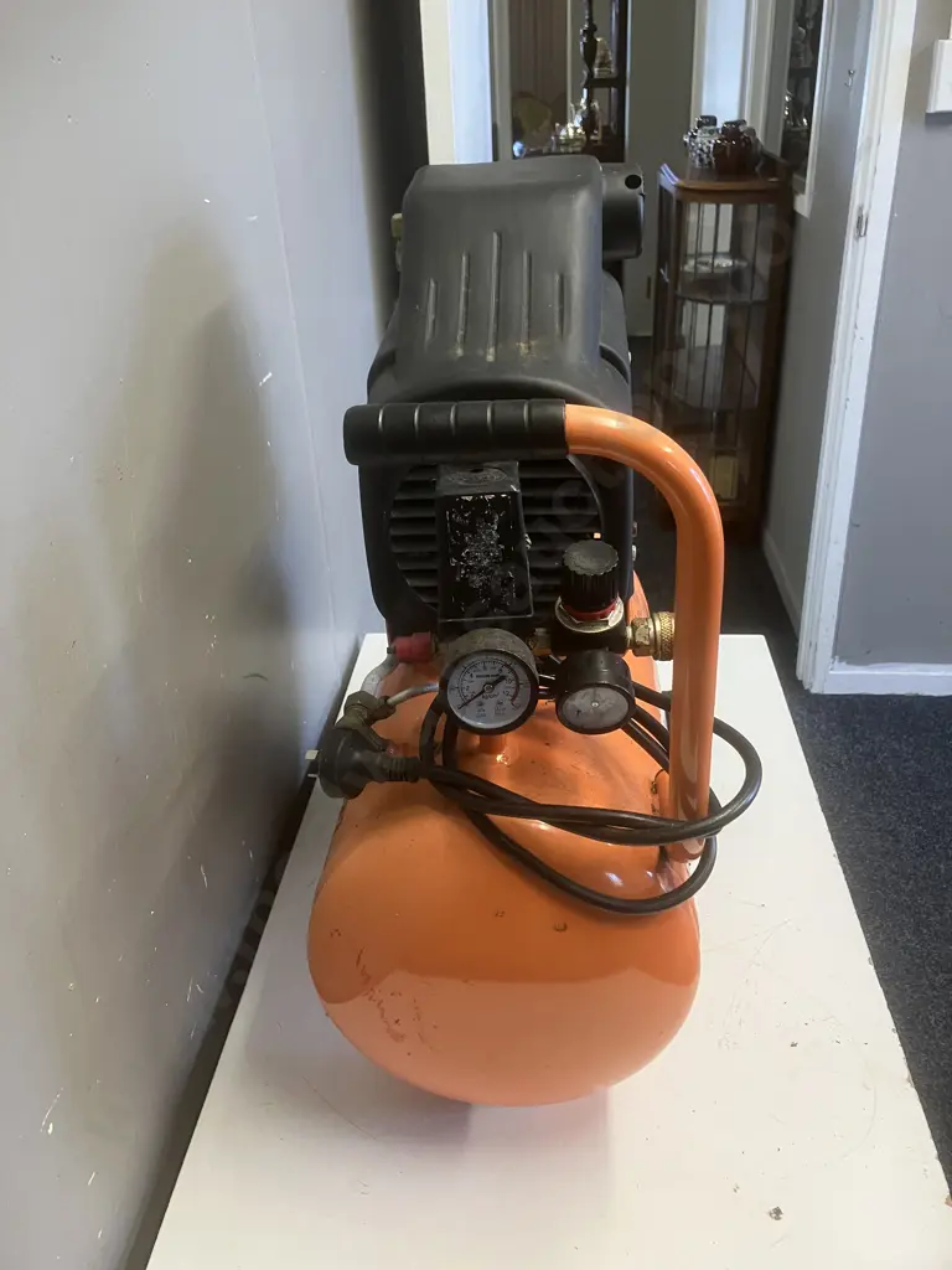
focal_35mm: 28
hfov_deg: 49.7
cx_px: 476
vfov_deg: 63.4
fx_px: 1027
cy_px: 635
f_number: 1.8
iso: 100
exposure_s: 1/50
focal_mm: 3.99
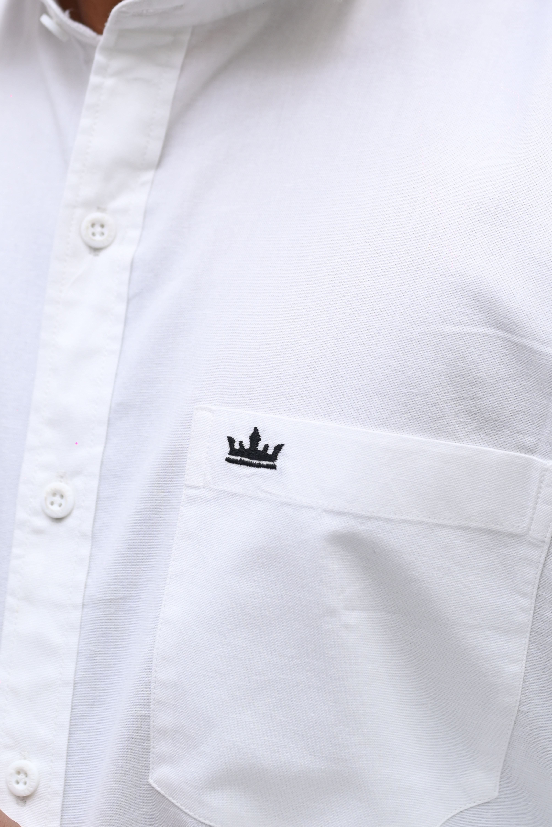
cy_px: 414
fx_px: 1149
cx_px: 276
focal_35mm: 50
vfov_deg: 39.6
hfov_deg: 27.0
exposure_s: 1/200
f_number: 3.2
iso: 200
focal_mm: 50
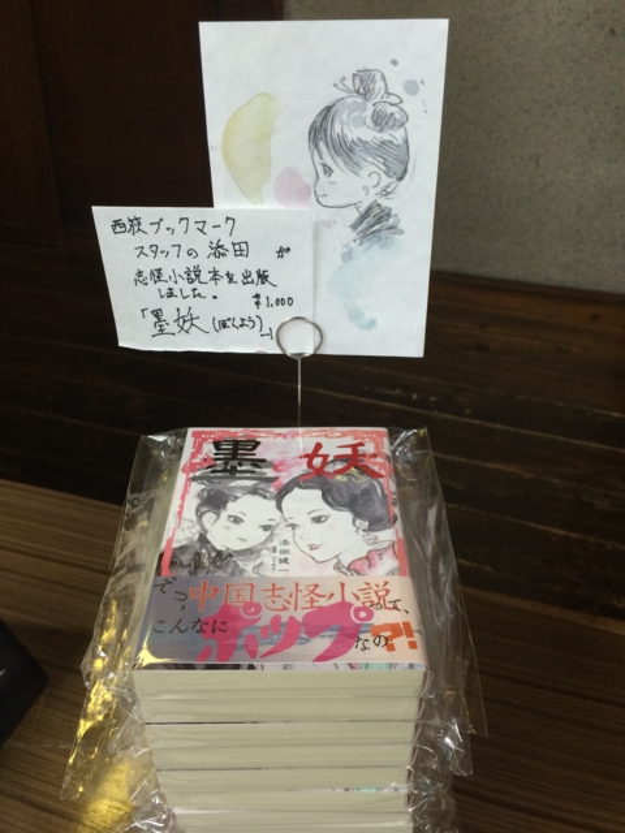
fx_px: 722
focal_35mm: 30
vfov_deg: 60.0
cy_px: 416
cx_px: 312
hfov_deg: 46.8
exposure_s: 1/33
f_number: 2.2
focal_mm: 4.12
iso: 125
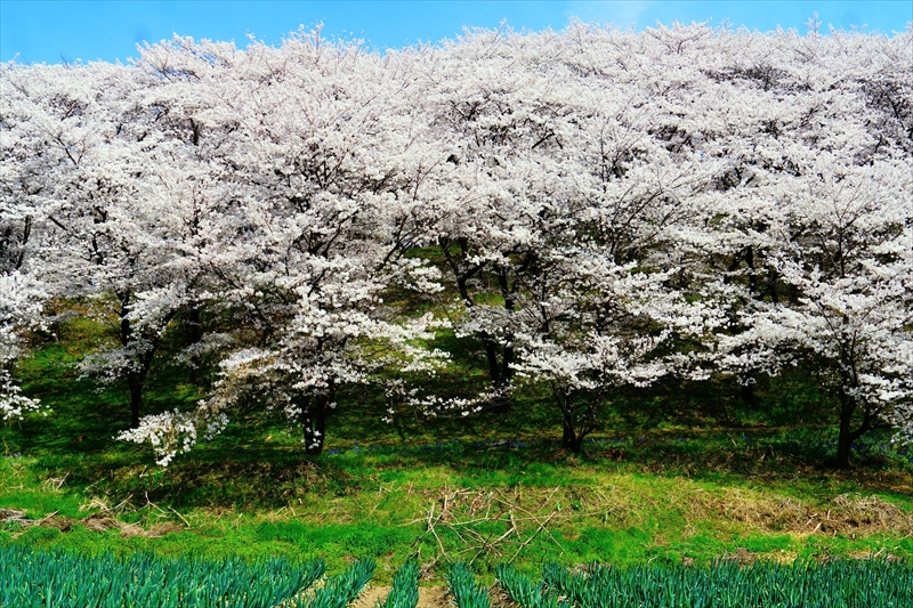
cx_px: 456
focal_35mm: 36
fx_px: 913
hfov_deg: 53.1
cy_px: 304
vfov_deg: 36.9
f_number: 8
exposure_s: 1/200
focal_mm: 24
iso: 100
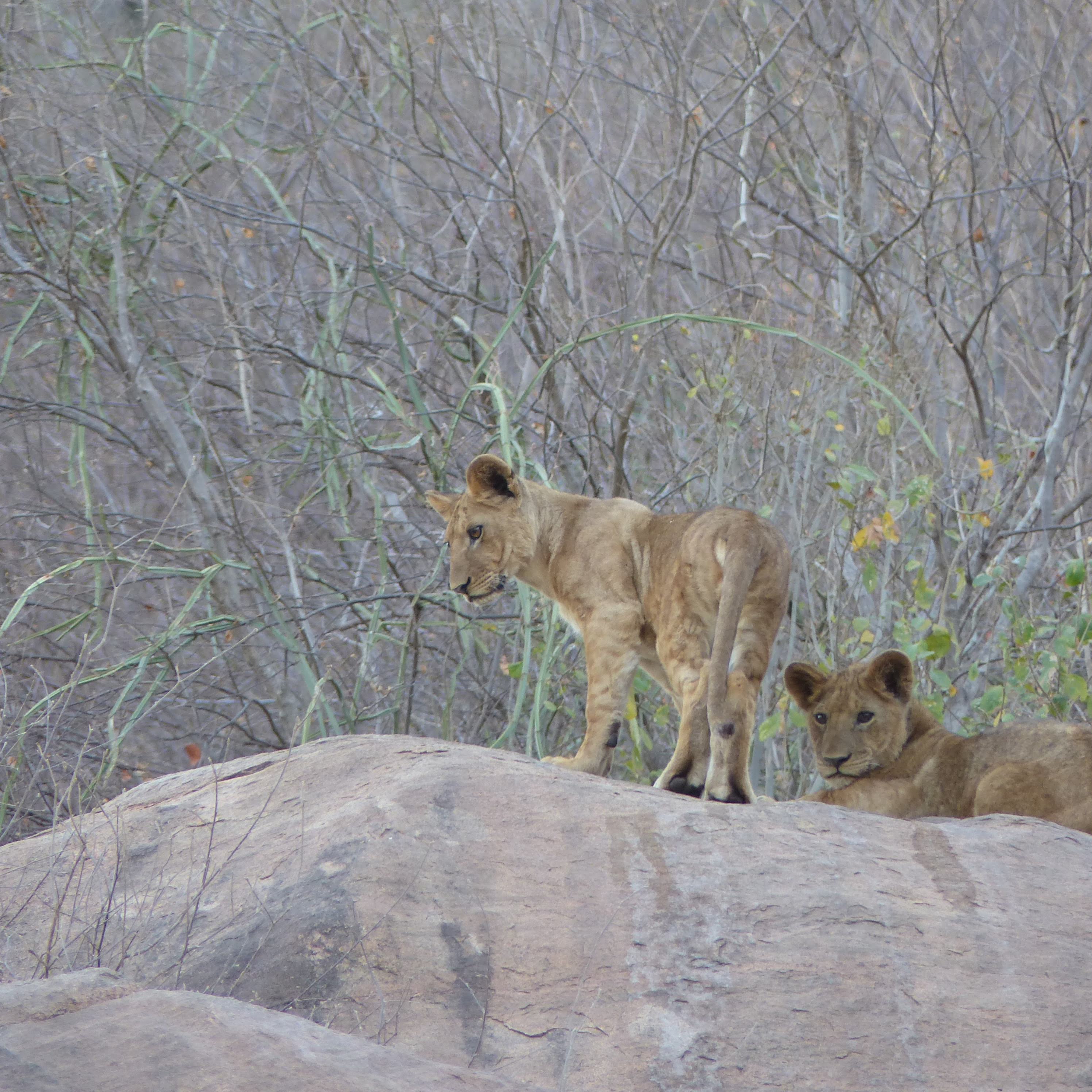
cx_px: 601
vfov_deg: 2.5
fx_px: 25269
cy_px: 546
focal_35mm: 708
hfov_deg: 2.5
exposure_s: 1/125
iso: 160
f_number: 2.8
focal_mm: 108
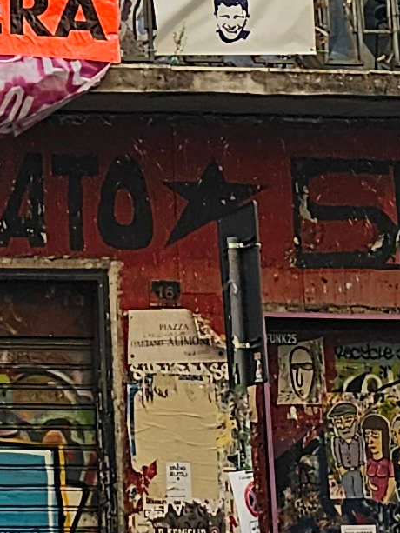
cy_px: -225
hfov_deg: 9.6
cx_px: -185
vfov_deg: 12.6
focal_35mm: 150
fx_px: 2310
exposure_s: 1/1286
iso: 16
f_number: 1.7
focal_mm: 6.3
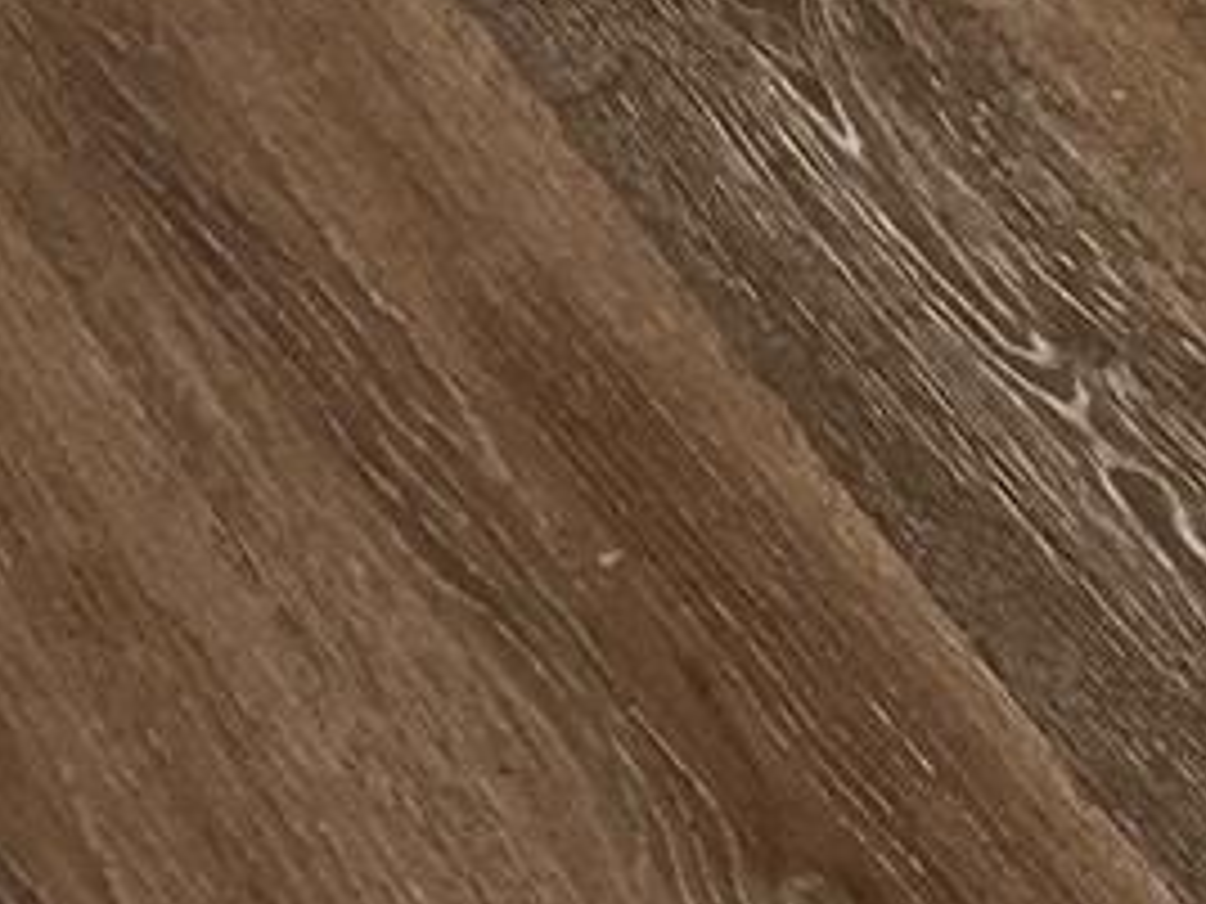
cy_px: -2258
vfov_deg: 6.5
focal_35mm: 199
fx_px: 6933
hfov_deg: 9.9
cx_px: 1148
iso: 80
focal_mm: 5.7
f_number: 1.5
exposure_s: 1/60
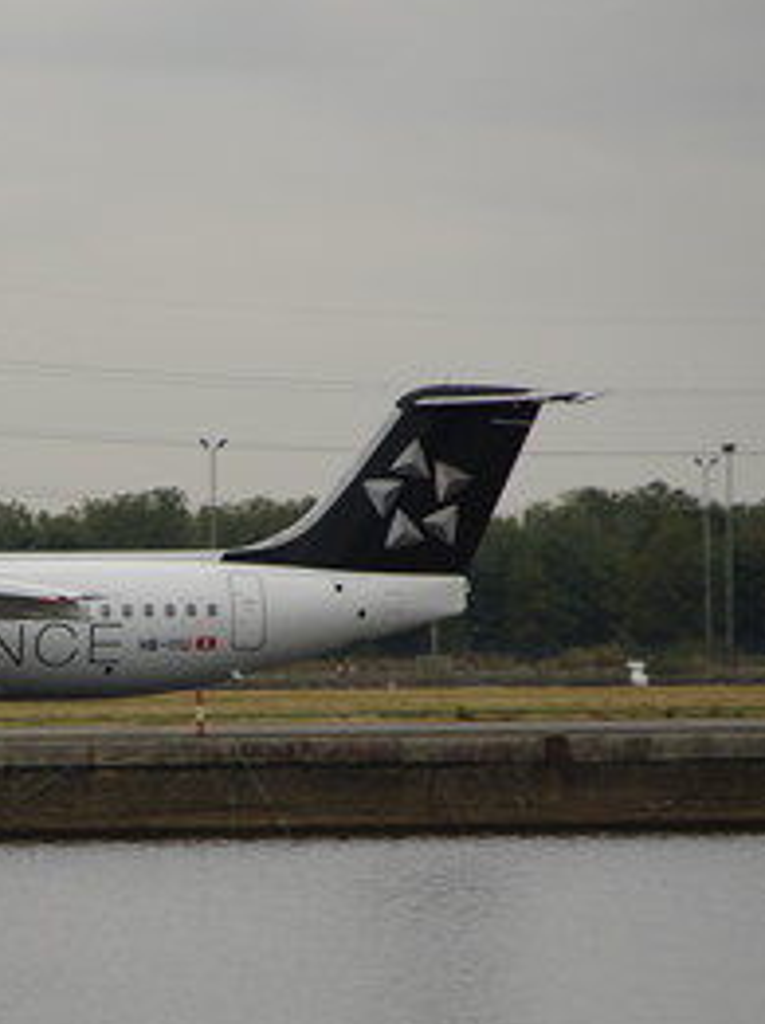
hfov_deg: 4.4
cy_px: 571
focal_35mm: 335
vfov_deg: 5.9
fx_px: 9895
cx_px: -20
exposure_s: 1/100
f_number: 5.6
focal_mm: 135
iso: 800
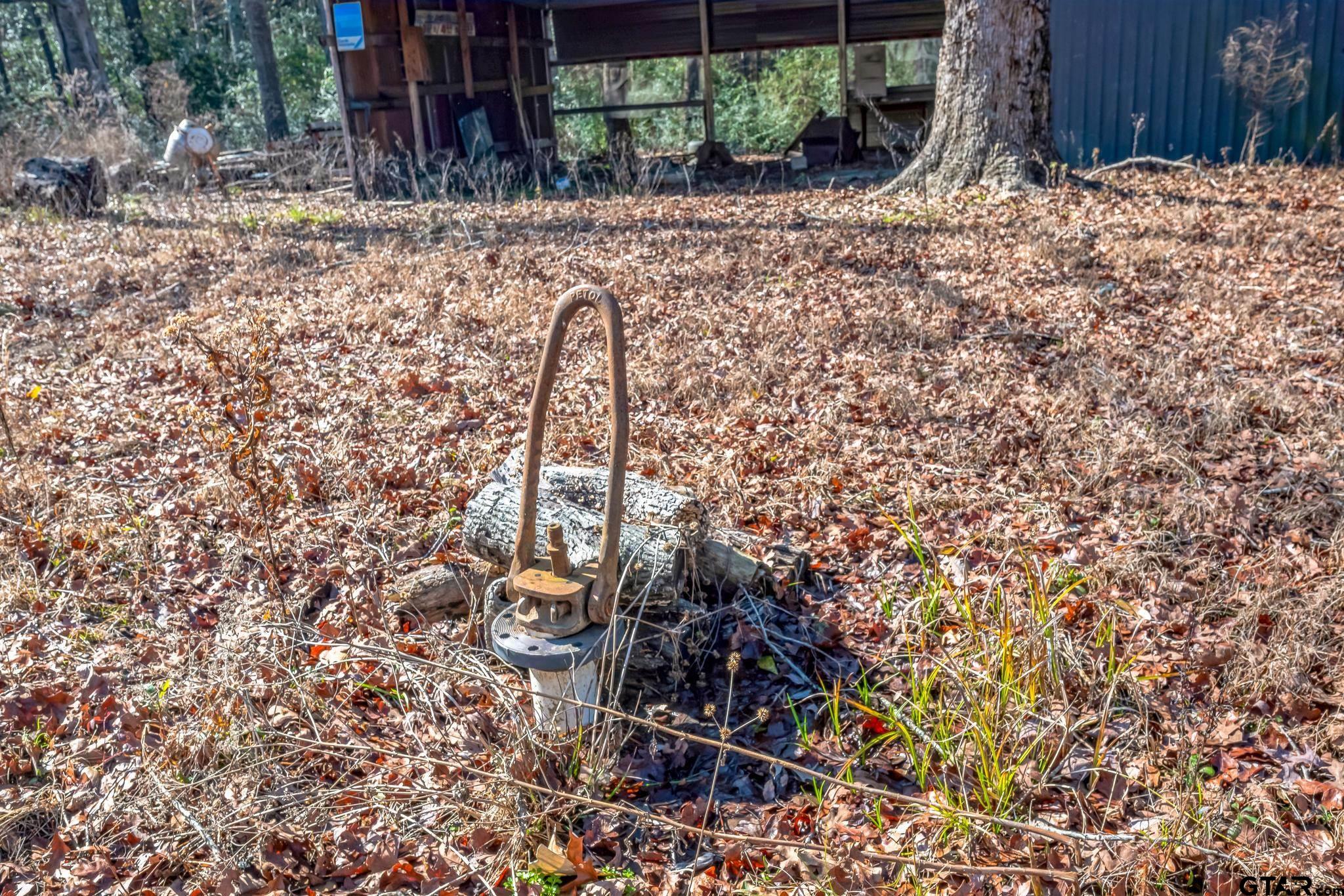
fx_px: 1120
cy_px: 448
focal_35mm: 30
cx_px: 672
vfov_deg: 43.6
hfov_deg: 61.9
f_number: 11
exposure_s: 1/100
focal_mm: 30
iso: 200
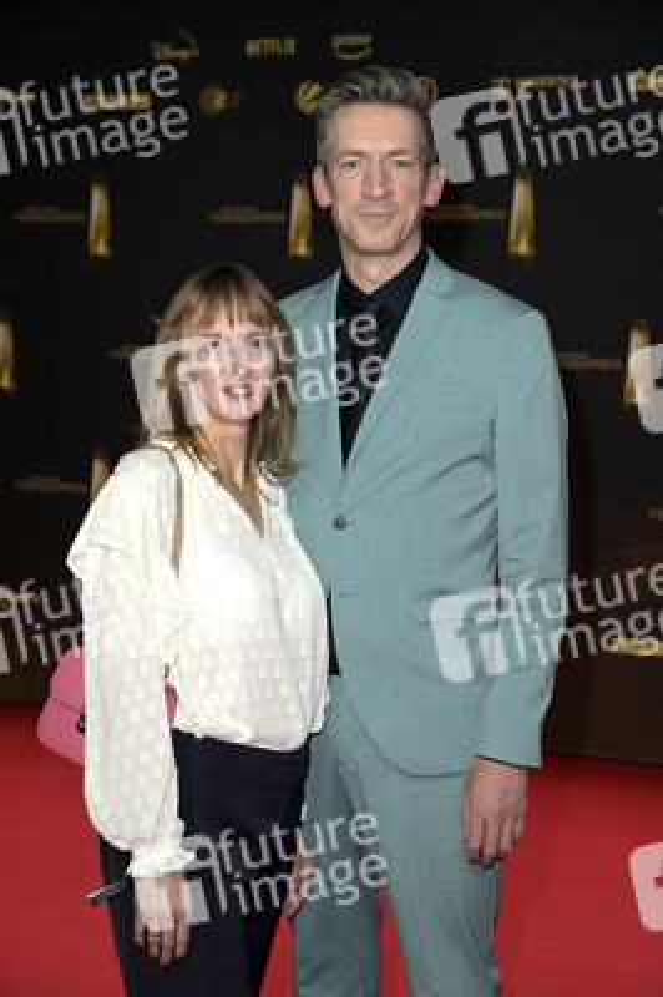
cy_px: 498
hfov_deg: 18.2
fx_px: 2075
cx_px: 332
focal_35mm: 75
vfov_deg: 27.0
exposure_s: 1/250
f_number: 5
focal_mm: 75
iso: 1000
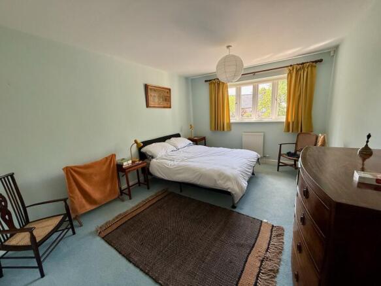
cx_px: 190
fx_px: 154
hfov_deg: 102.1
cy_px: 143
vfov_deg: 85.7
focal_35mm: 14
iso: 160
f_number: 2.2
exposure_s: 1/99
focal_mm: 2.22
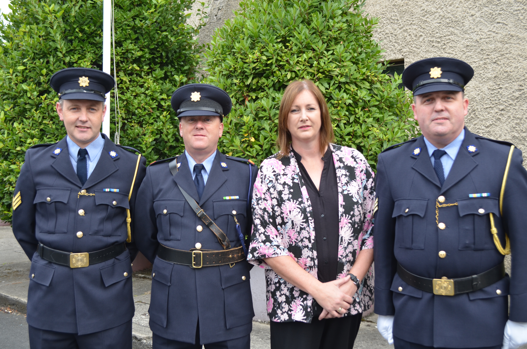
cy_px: 174
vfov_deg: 28.0
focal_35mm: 48
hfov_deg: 41.2
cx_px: 264
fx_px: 701
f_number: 5.6
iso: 220
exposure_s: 1/125
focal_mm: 32
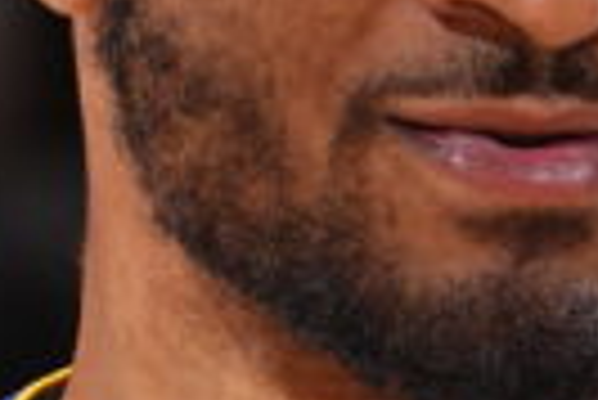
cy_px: 315
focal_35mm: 6493
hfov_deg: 0.3
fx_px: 107972
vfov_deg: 0.2
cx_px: 976
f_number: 6.3
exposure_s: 1/400
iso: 160
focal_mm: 600
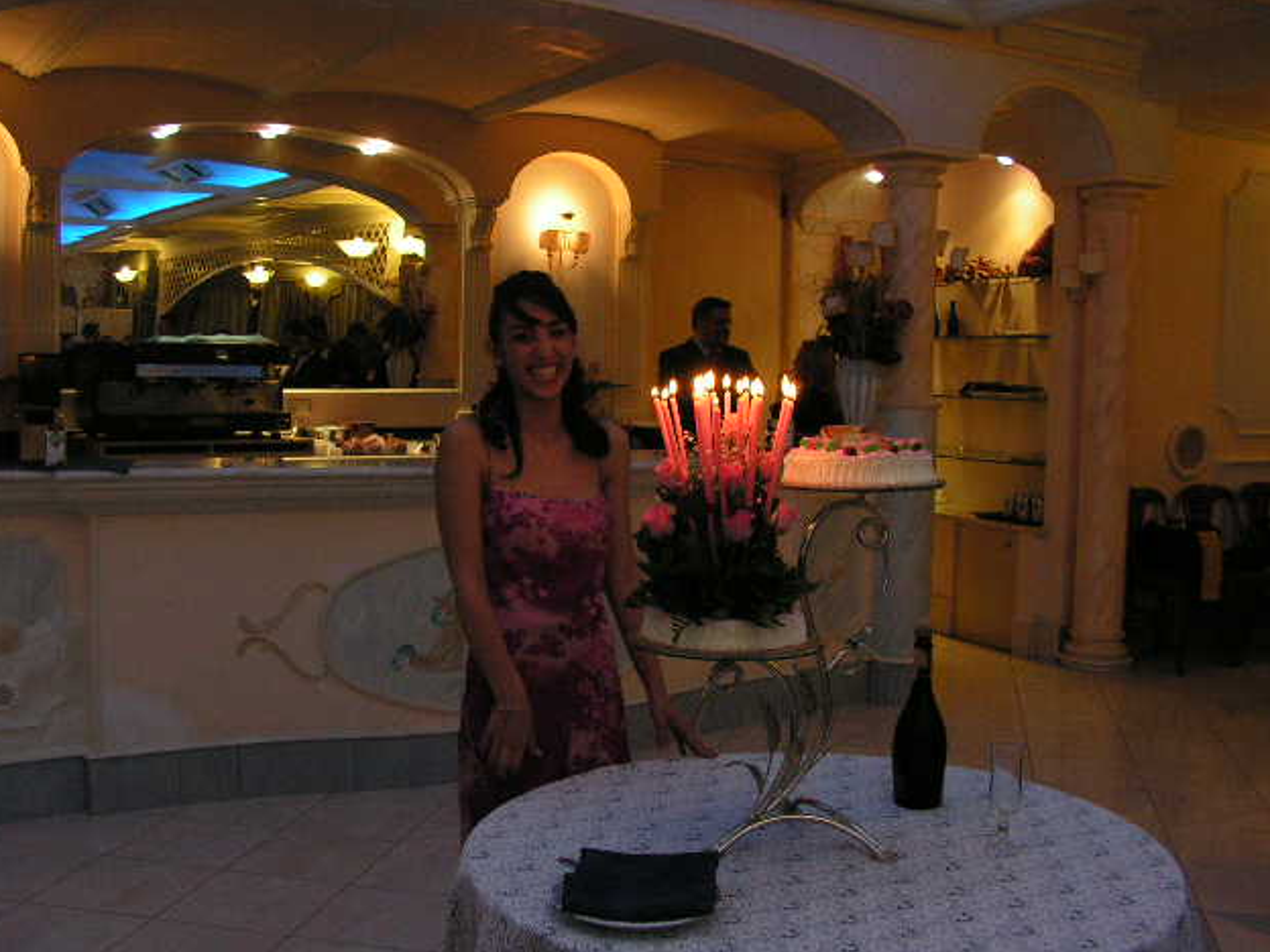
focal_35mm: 39
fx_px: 1431
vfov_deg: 36.8
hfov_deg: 47.9
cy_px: 482
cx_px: 637
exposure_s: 1/40
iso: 200
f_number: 3.2
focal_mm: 6.4
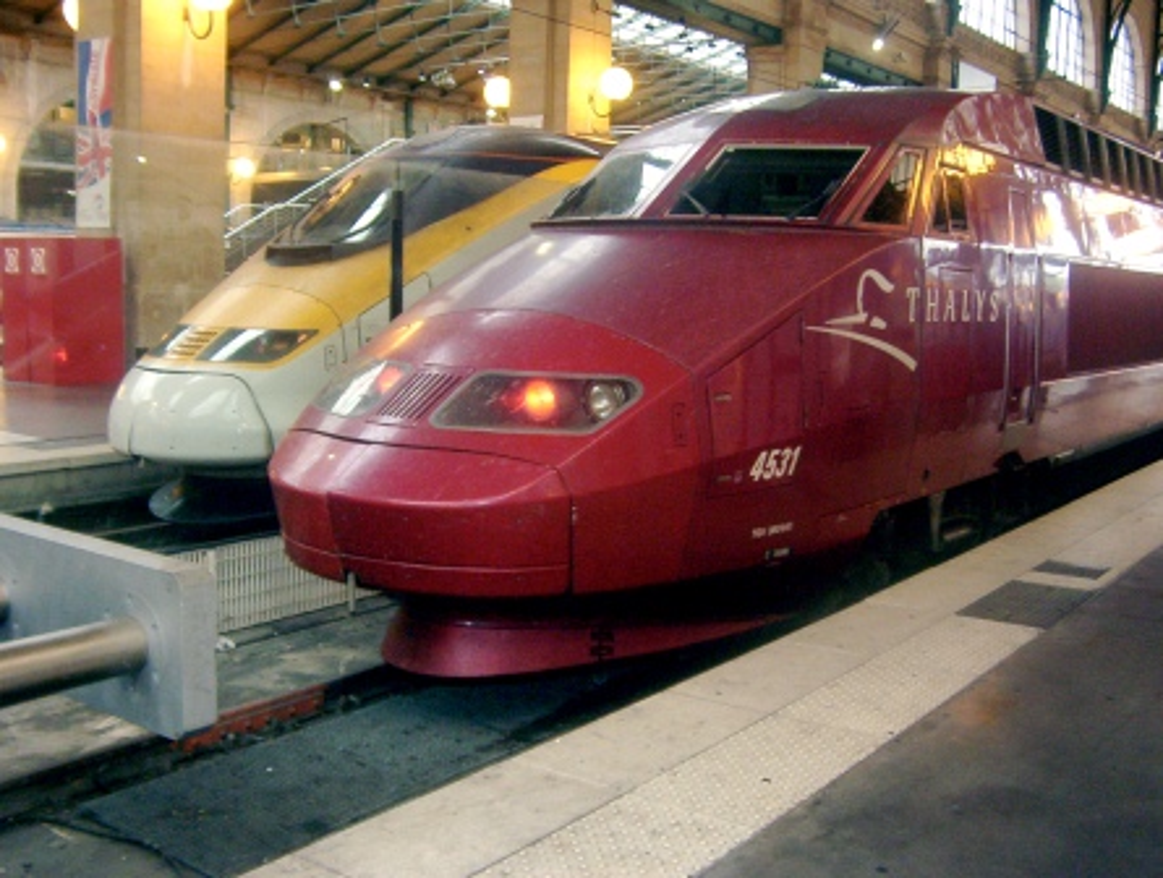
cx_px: 582
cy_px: 439
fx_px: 1212
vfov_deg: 39.8
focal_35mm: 36
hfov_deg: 51.2
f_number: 2.76
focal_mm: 5.54
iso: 140
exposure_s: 1/30
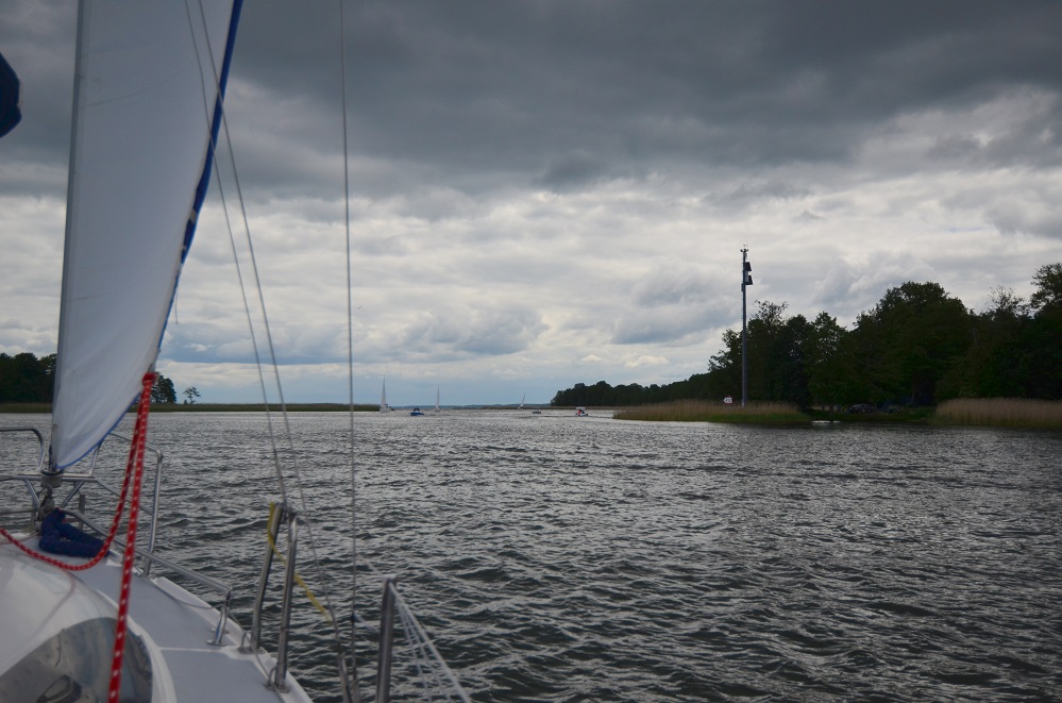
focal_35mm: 30
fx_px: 883
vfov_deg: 43.4
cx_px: 531
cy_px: 352
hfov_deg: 62.0
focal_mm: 20
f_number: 4
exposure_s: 1/8000
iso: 220
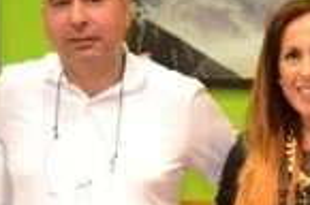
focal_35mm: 146
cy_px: 340
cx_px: 468
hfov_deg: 13.3
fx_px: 1254
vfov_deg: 9.0
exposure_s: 1/60
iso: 2500
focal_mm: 22
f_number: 3.5
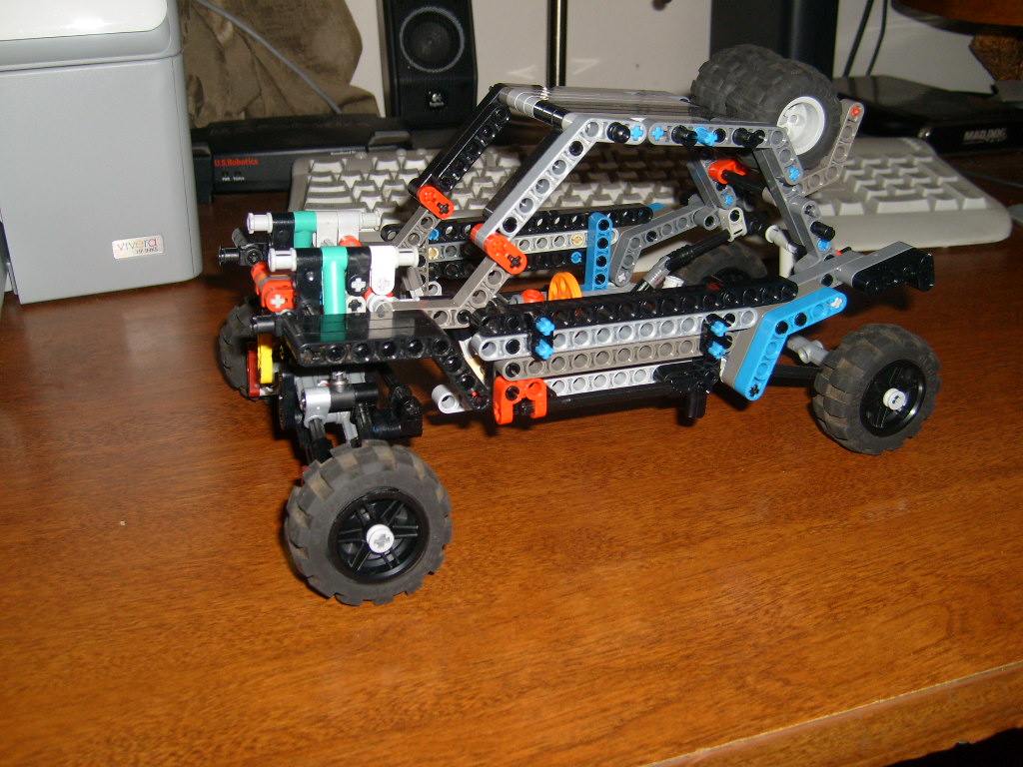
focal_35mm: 35
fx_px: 1034
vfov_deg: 40.7
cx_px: 512
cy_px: 384
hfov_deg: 52.6
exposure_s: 1/45
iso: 100
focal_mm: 5.8
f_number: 2.8
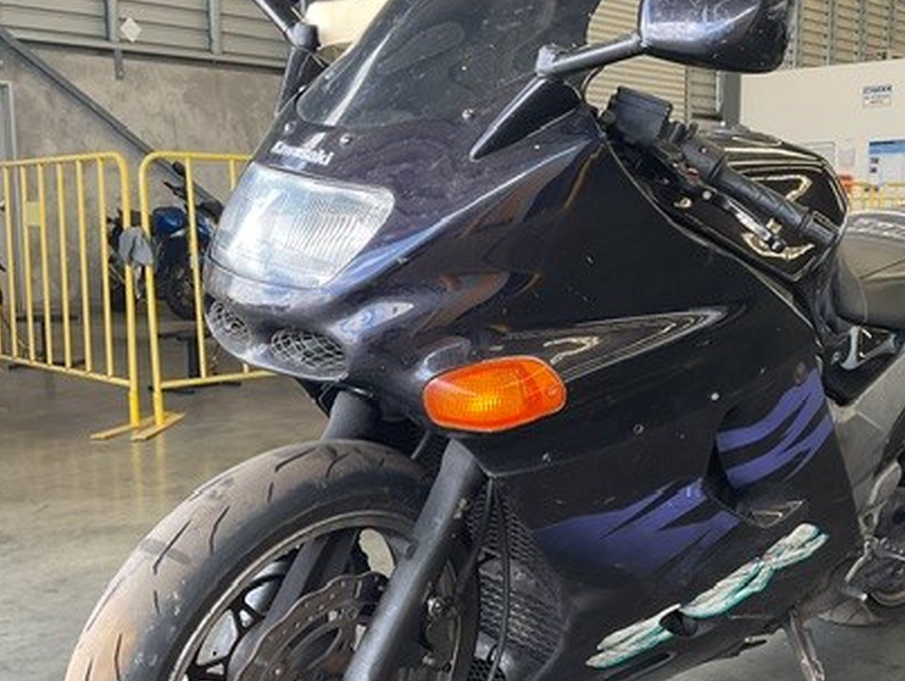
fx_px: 1204
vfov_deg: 31.5
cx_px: 525
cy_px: 402
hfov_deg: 41.1
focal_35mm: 46
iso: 64
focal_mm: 3
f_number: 1.8
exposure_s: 1/120
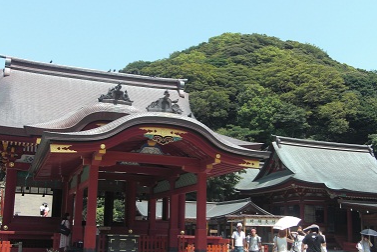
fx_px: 492
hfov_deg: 41.9
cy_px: 146
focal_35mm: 47
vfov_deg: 28.6
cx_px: 182
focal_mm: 6.9
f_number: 3
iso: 50
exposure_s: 1/400
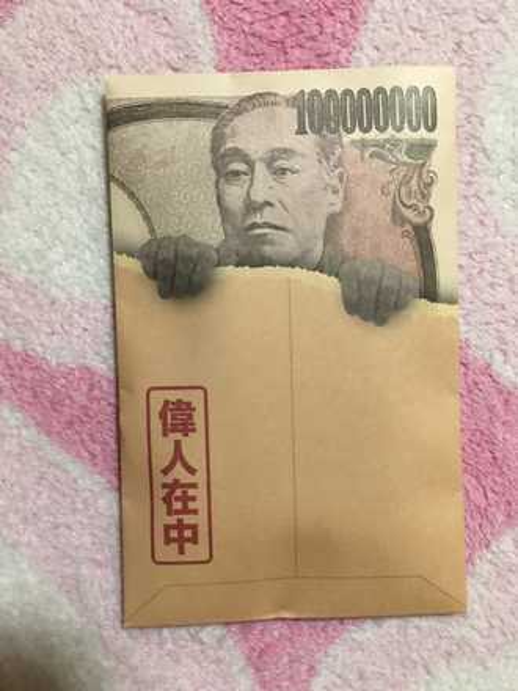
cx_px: 259
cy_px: 346
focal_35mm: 29
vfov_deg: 61.7
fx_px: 579
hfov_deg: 48.2
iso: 80
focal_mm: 4.15
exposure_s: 1/15
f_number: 2.2
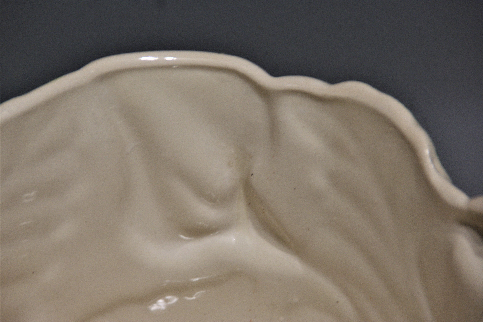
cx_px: 242
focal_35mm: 301
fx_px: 4038
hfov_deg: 6.8
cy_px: 161
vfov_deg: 4.6
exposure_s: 1/8
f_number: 6.3
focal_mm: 200
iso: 400
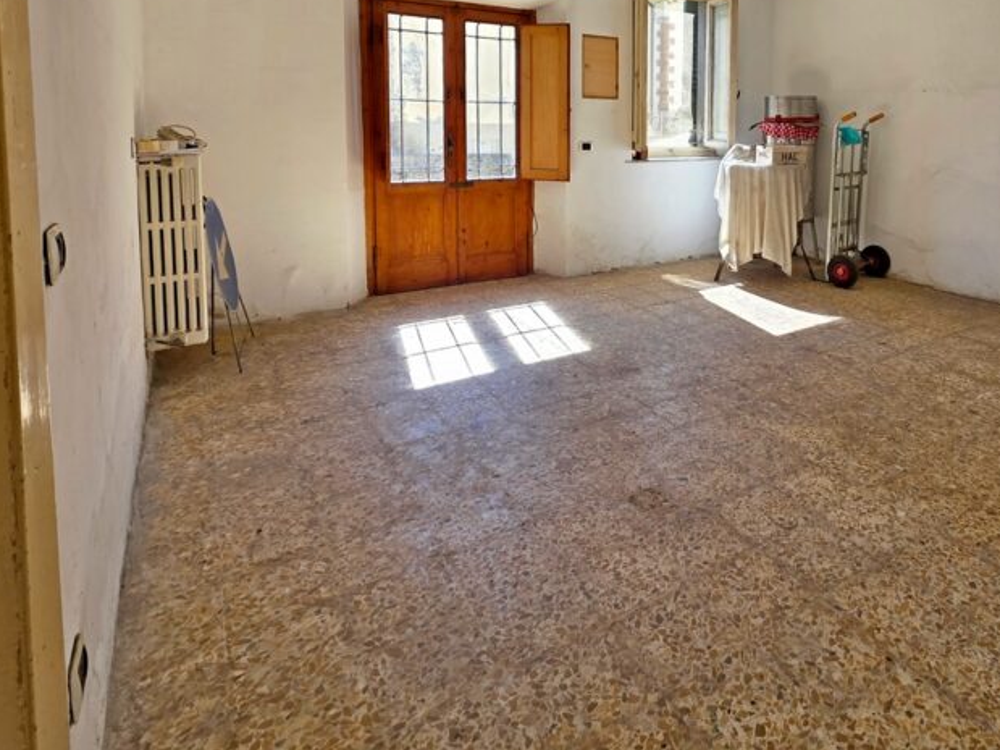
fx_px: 607
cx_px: 695
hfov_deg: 75.6
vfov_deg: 59.3
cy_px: 168
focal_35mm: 21
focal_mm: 2.2
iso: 20
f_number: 1.9
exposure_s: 1/100
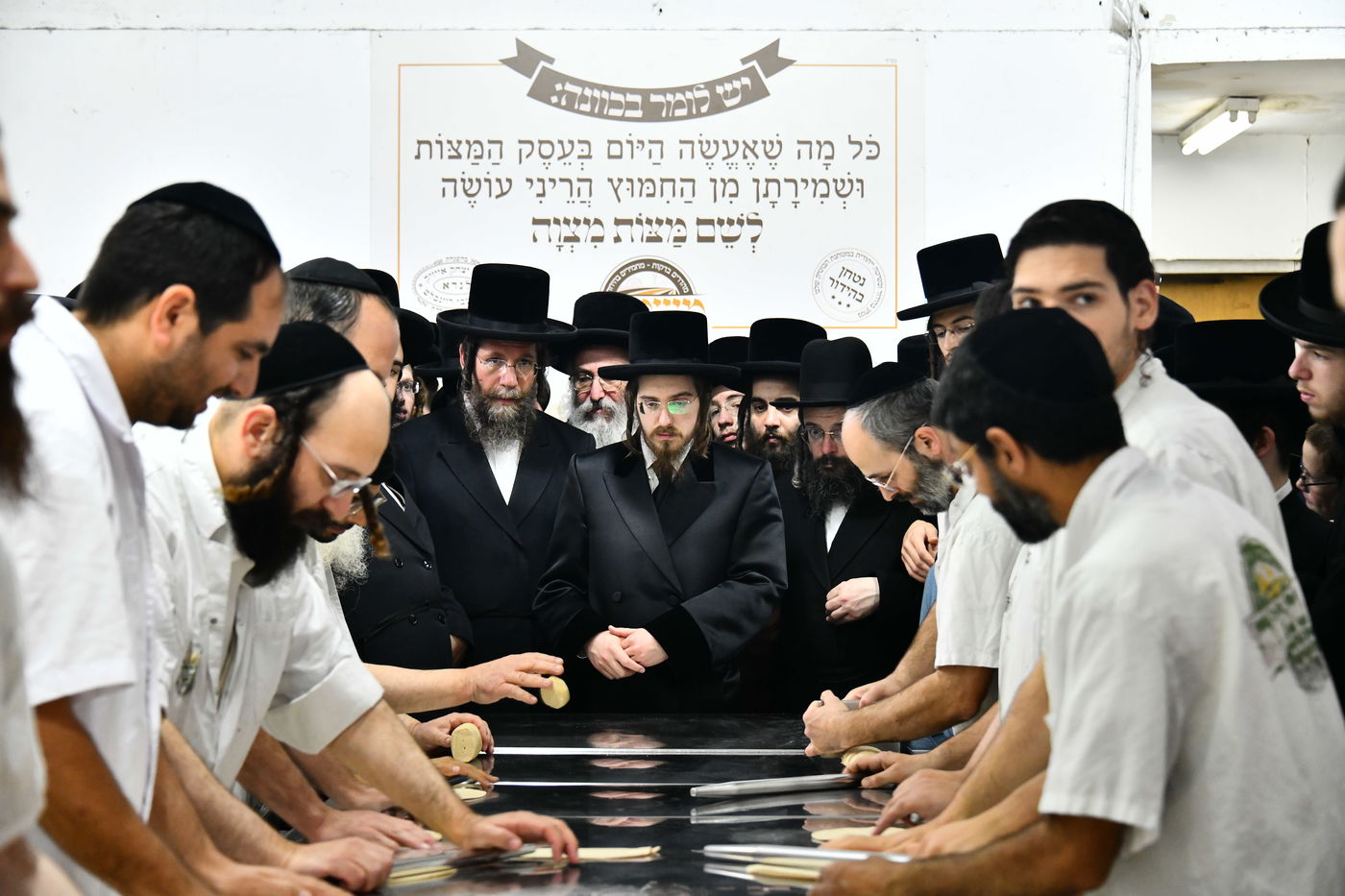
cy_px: 448
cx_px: 672
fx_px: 3437
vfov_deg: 14.9
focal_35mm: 92
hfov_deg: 22.1
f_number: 5.6
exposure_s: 1/160
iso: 2000
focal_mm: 92
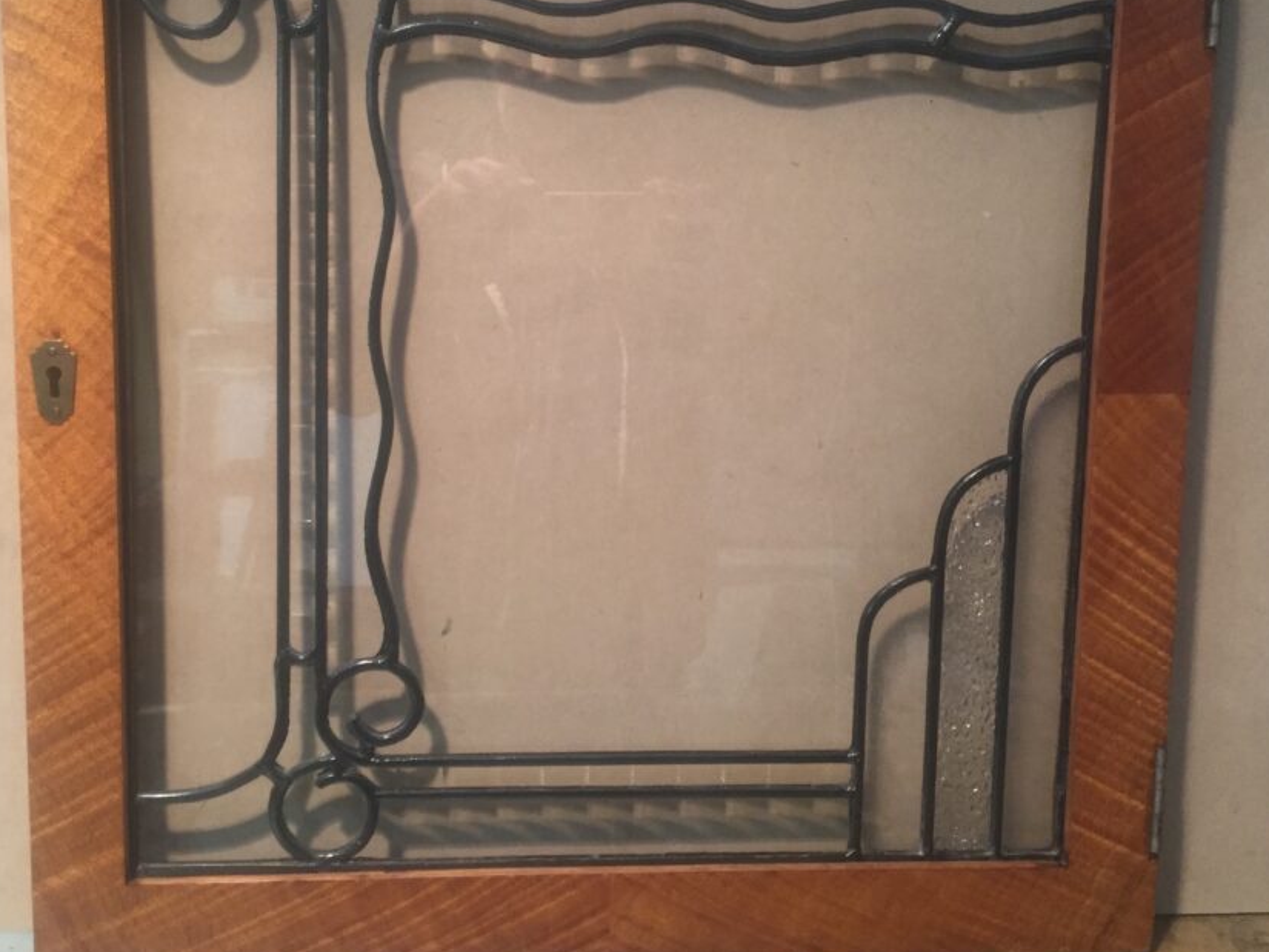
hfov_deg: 51.3
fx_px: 1320
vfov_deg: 39.5
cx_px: 601
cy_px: 383
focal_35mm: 36
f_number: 2.2
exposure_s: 1/33
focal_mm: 4.15
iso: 200
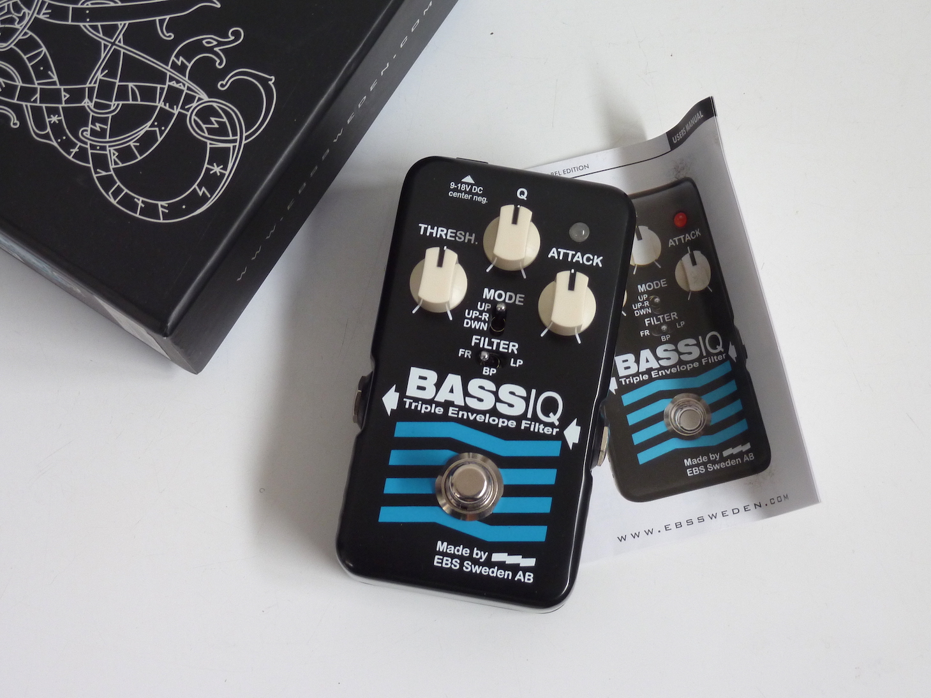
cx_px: 466
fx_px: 1479
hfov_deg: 34.9
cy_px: 349
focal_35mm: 55
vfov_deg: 26.6
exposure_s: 1/15
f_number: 3.9
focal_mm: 9.1
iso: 200
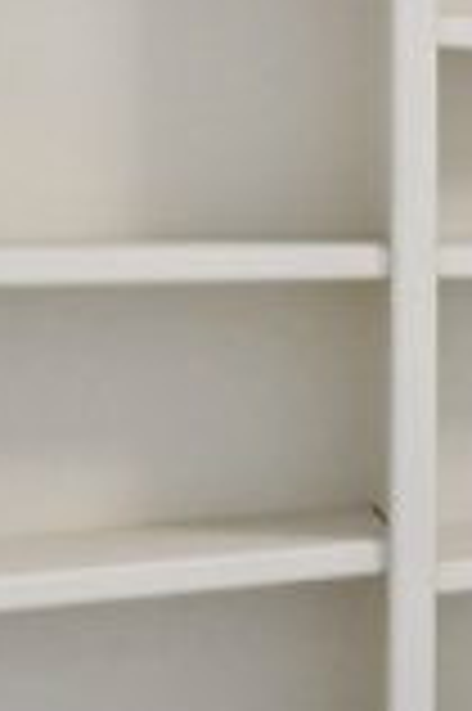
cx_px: 2128
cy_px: 166
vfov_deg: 19.9
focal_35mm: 102
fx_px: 2010
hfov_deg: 7.1
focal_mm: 14
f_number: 8
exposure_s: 1/8
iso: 200
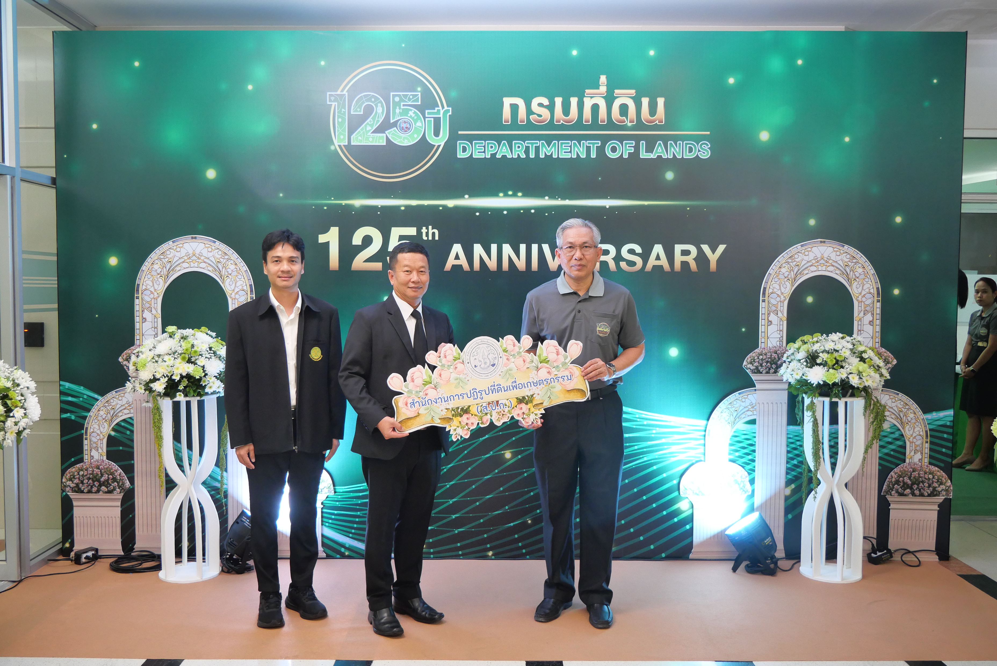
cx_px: 498
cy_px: 333
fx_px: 859
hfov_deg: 60.3
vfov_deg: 42.4
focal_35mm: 31
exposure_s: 1/80
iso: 1000
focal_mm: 15
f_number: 3.7
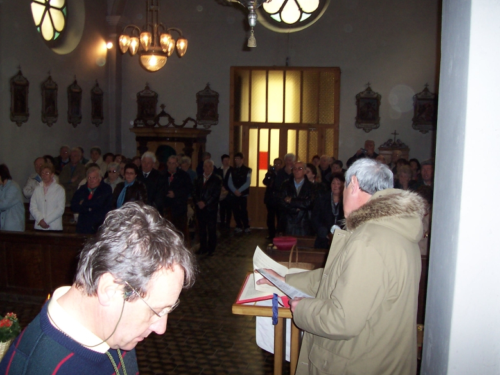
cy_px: 187
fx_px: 549
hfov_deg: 49.0
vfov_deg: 37.7
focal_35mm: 38
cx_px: 250
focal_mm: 5.6
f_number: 2.8
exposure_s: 1/60
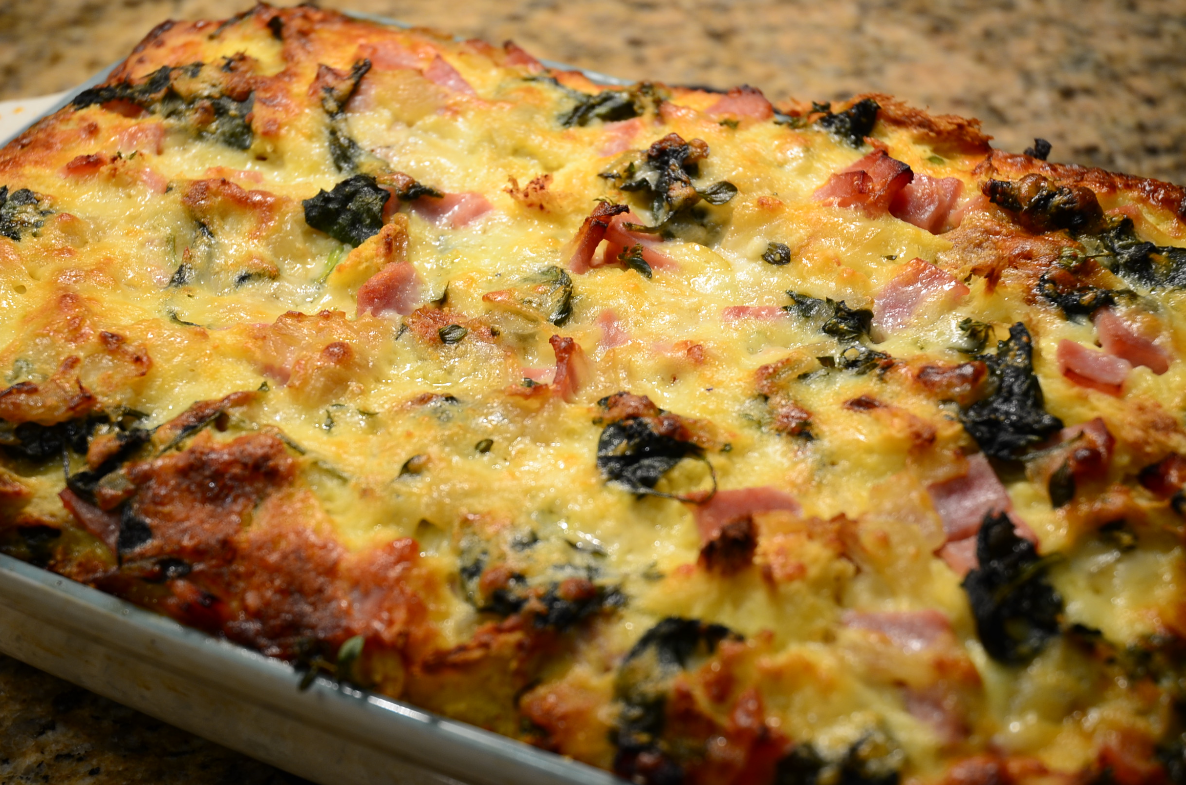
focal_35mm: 67
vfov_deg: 20.2
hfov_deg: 30.1
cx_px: 593
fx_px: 2203
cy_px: 391
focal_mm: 44
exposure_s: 1/20
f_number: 4.2
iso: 200
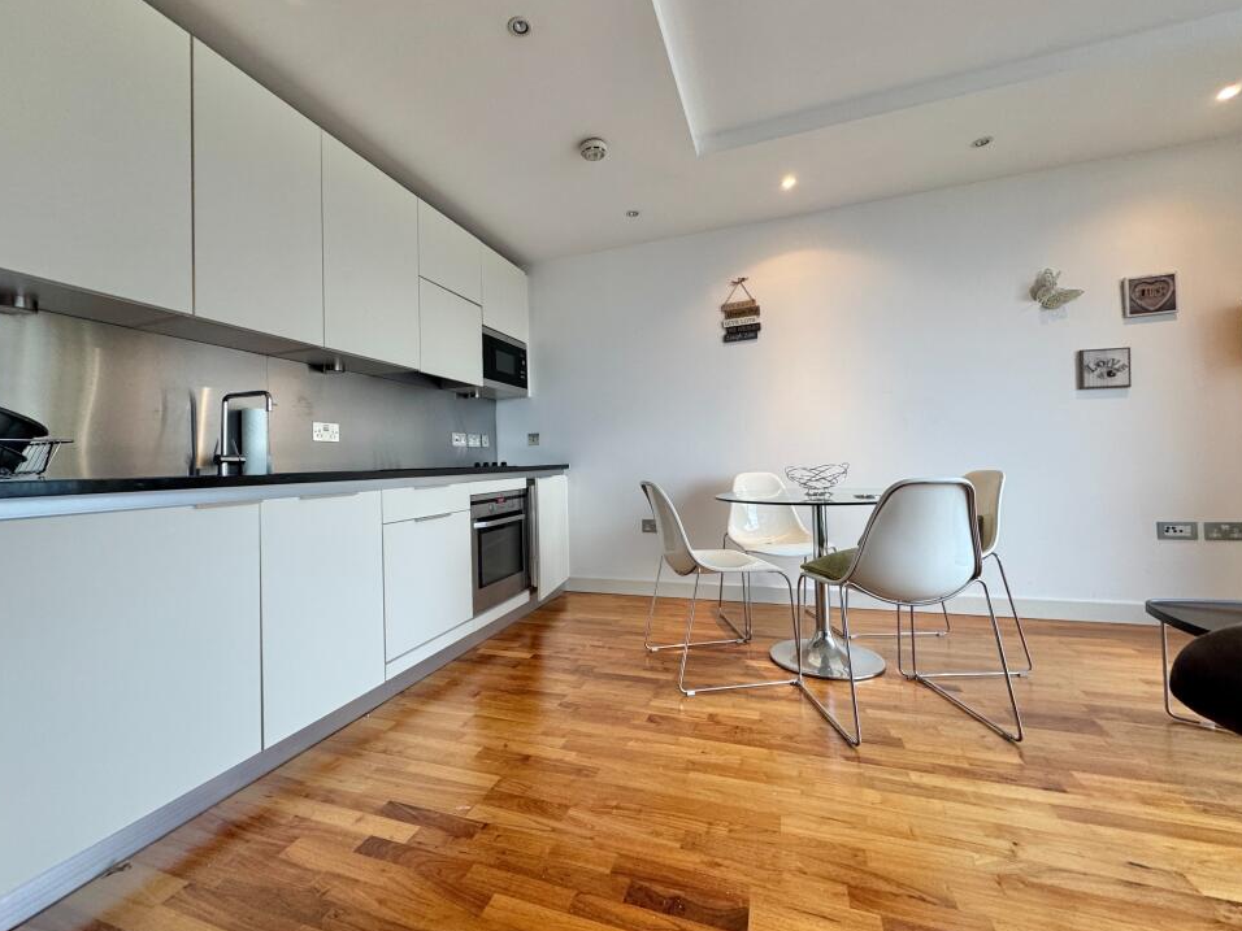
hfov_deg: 98.1
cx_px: 591
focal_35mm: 15
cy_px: 452
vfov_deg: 81.7
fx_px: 538
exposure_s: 1/100
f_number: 2.2
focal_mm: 2.22
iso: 160
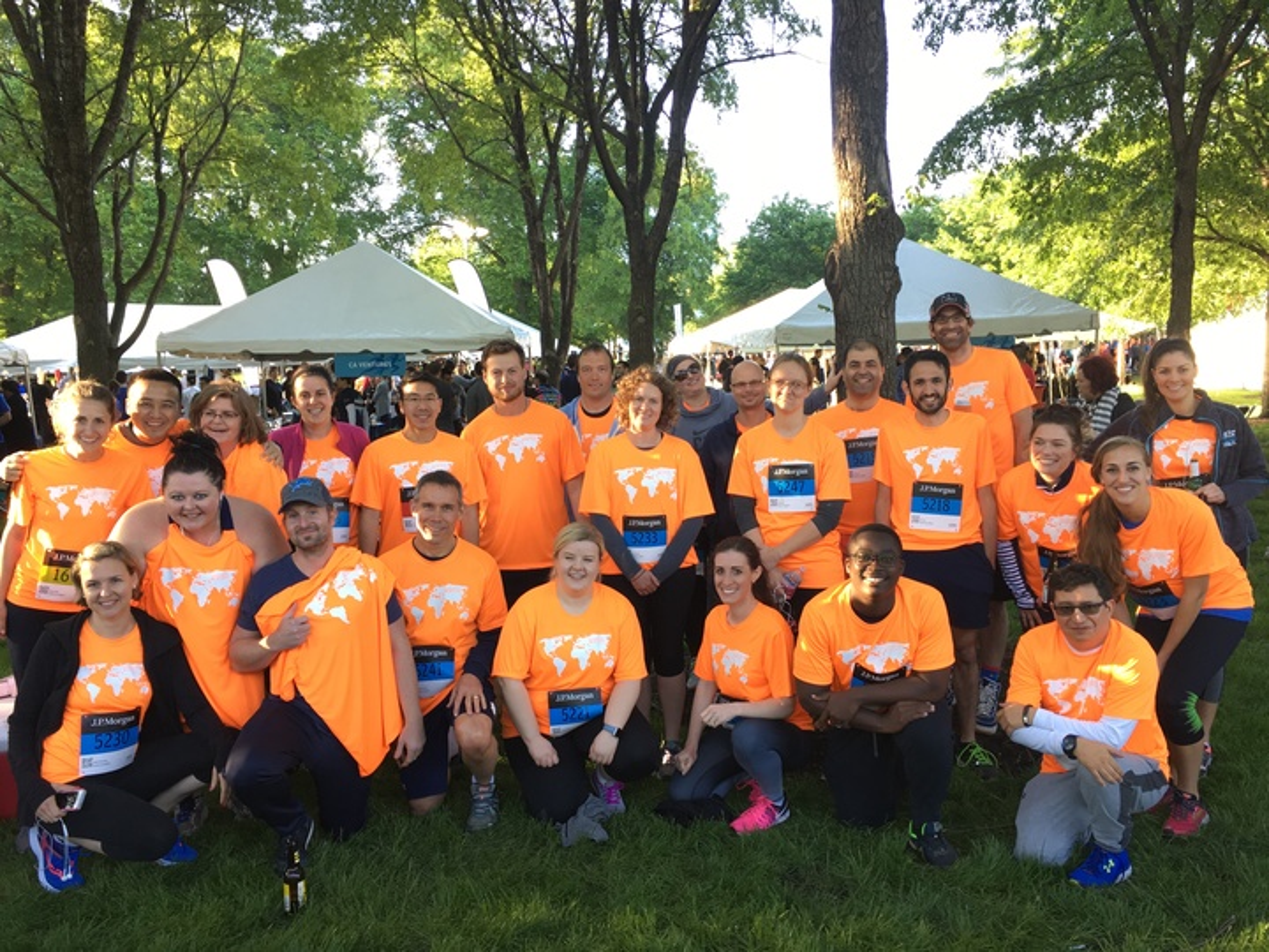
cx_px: 634
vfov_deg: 48.2
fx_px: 1063
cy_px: 476
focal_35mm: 29
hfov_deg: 61.7
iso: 32
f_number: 2.2
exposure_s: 1/60
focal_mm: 4.15
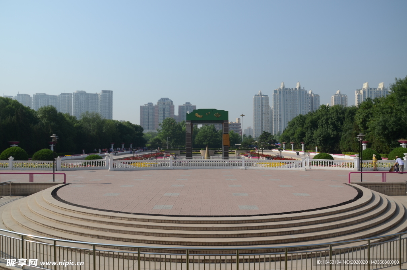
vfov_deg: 47.7
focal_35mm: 27
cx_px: 204
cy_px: 135
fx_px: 305
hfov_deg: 67.5
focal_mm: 18
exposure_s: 1/500
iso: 100
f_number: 5.6
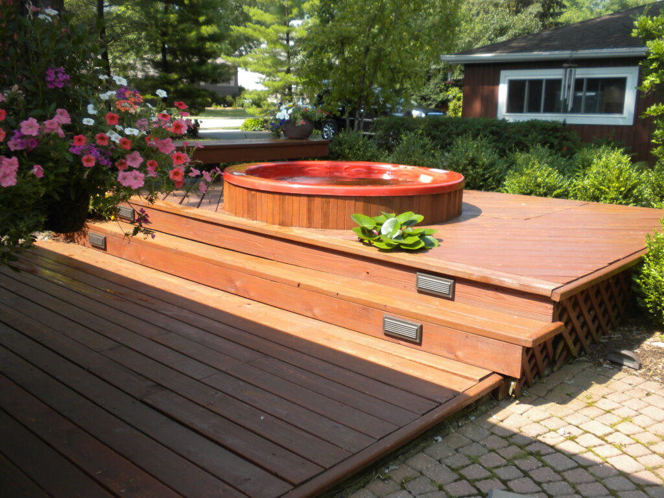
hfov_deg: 50.1
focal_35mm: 37
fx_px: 710
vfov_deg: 38.7
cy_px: 249
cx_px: 332
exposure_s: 1/219
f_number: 3.5
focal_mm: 6.6
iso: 64
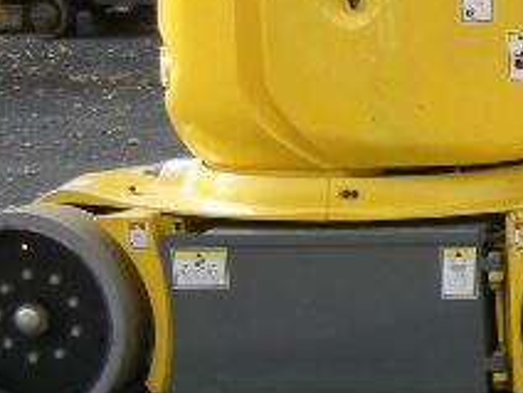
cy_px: 220
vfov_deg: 11.0
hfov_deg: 13.2
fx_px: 2040
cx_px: 928
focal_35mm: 135
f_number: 2.8
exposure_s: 1/330
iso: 64
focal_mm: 4.7
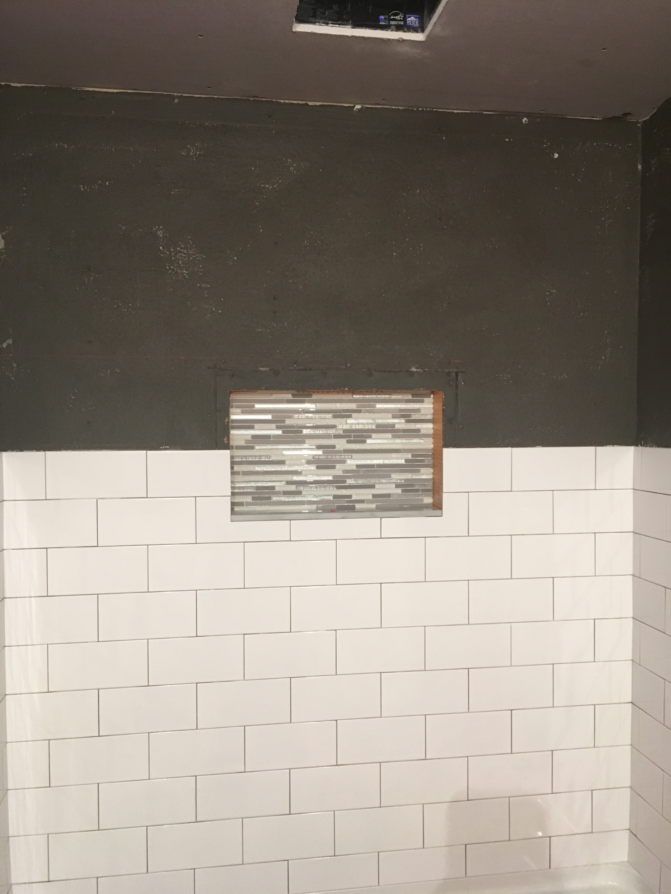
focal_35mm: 29
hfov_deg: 48.2
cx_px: 336
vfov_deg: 61.7
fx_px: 750
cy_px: 447
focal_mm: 4.15
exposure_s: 1/30
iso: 125
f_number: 2.2
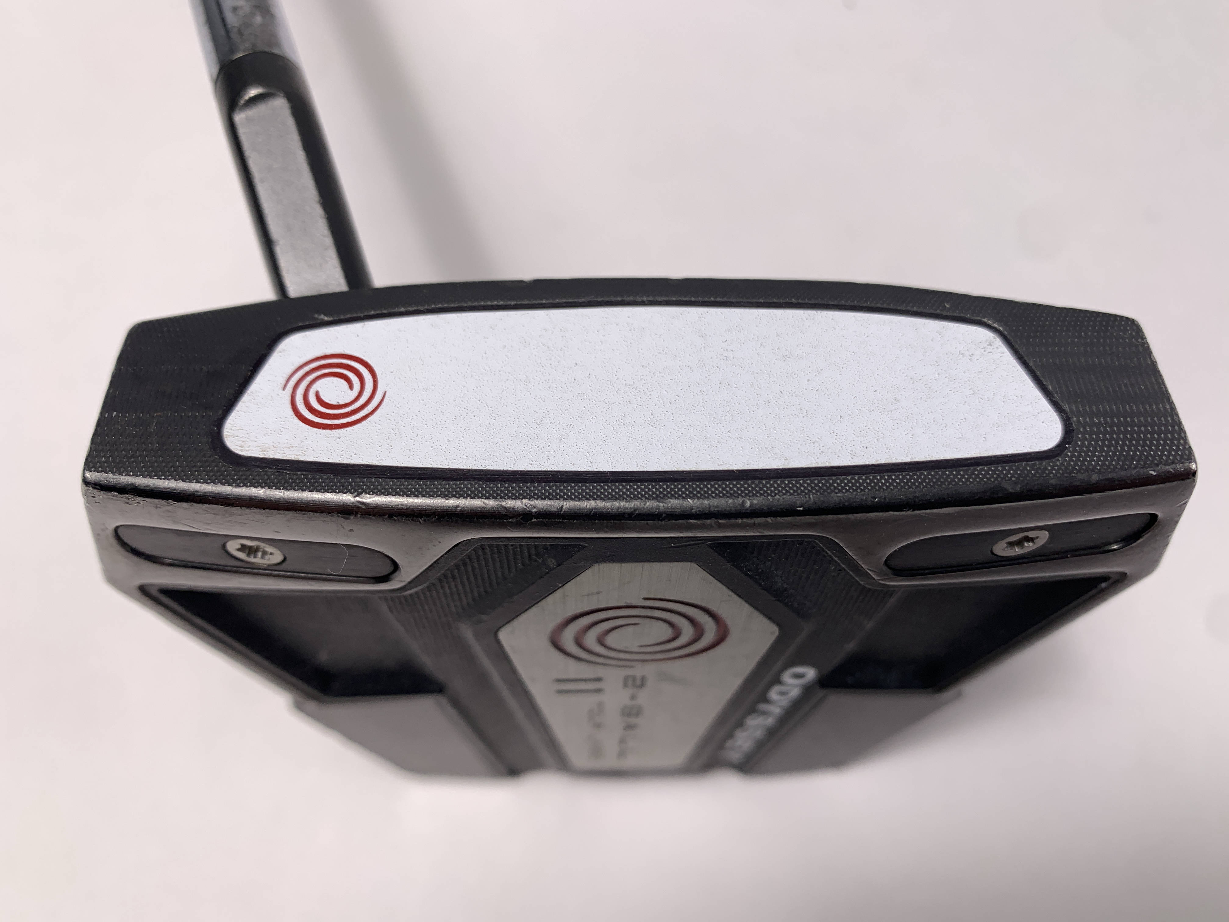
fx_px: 923
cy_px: 461
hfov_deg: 67.3
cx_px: 614
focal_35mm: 26
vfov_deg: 53.1
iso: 25
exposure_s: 1/275
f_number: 1.8
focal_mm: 4.25
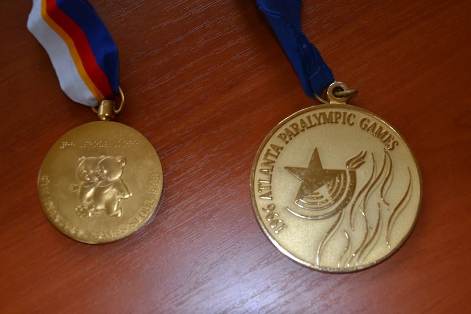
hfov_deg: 37.2
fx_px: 700
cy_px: 158
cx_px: 238
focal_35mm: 54
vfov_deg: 25.3
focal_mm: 35
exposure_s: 1/60
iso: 450
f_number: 4.5
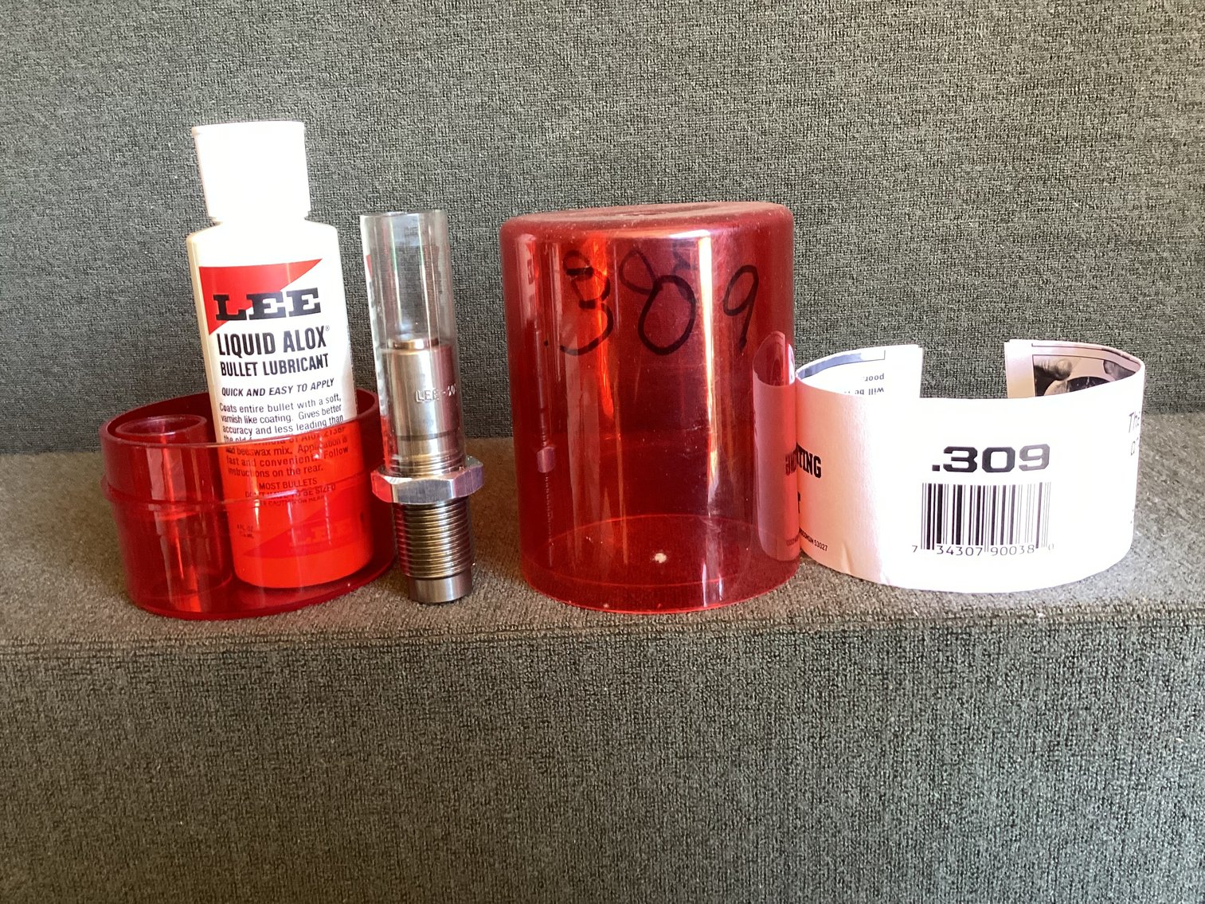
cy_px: 452
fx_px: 1079
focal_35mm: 31
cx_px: 602
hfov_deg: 58.3
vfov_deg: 45.4
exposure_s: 1/50
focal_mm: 3.3
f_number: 2.4
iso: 160
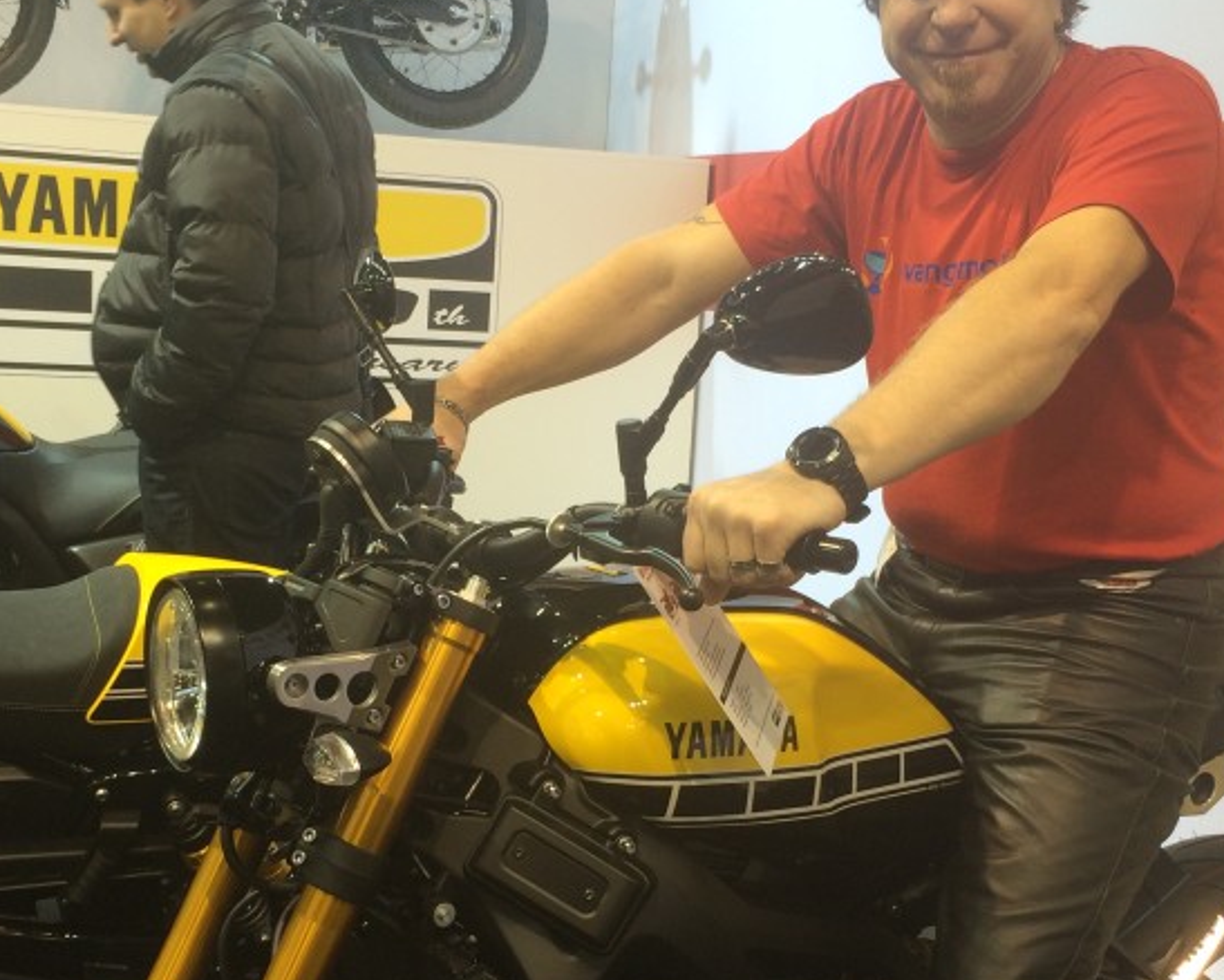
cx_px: 606
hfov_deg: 35.3
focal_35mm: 53
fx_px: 1921
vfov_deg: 28.5
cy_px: 615
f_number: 2.2
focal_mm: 4.15
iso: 40
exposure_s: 1/50
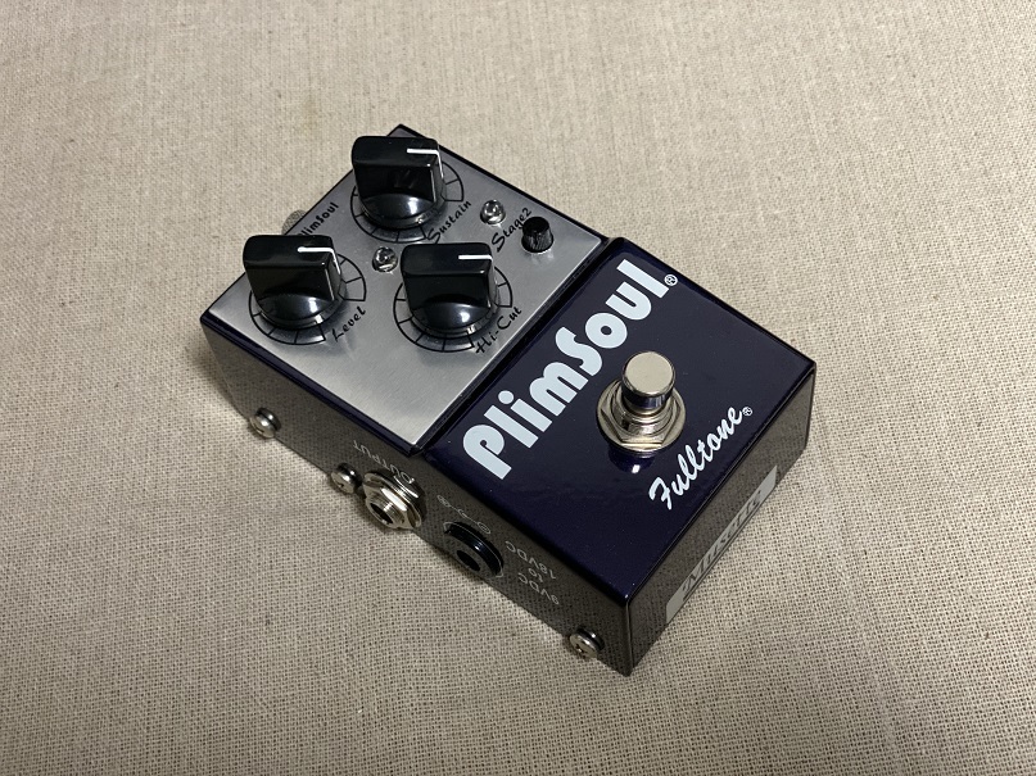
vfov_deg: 28.0
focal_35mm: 52
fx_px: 1556
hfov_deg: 36.8
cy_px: 388
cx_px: 518
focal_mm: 6
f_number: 2
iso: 160
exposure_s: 1/33
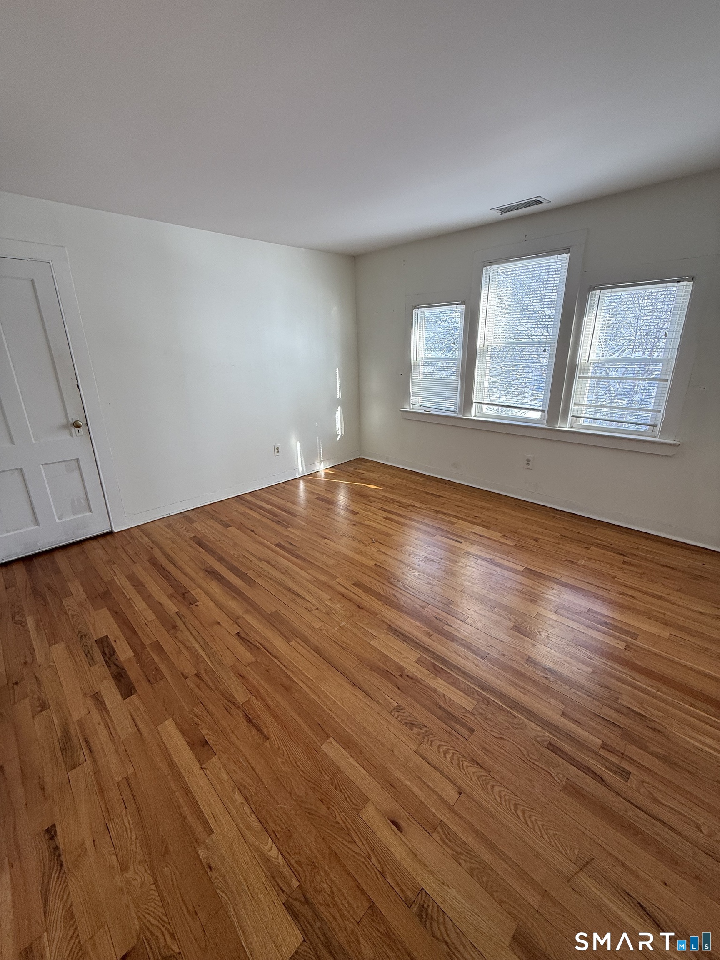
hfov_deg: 85.7
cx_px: 360
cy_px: 480
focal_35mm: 14
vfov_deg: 102.1
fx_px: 388
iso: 64
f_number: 2.2
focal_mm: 2.22
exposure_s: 1/99
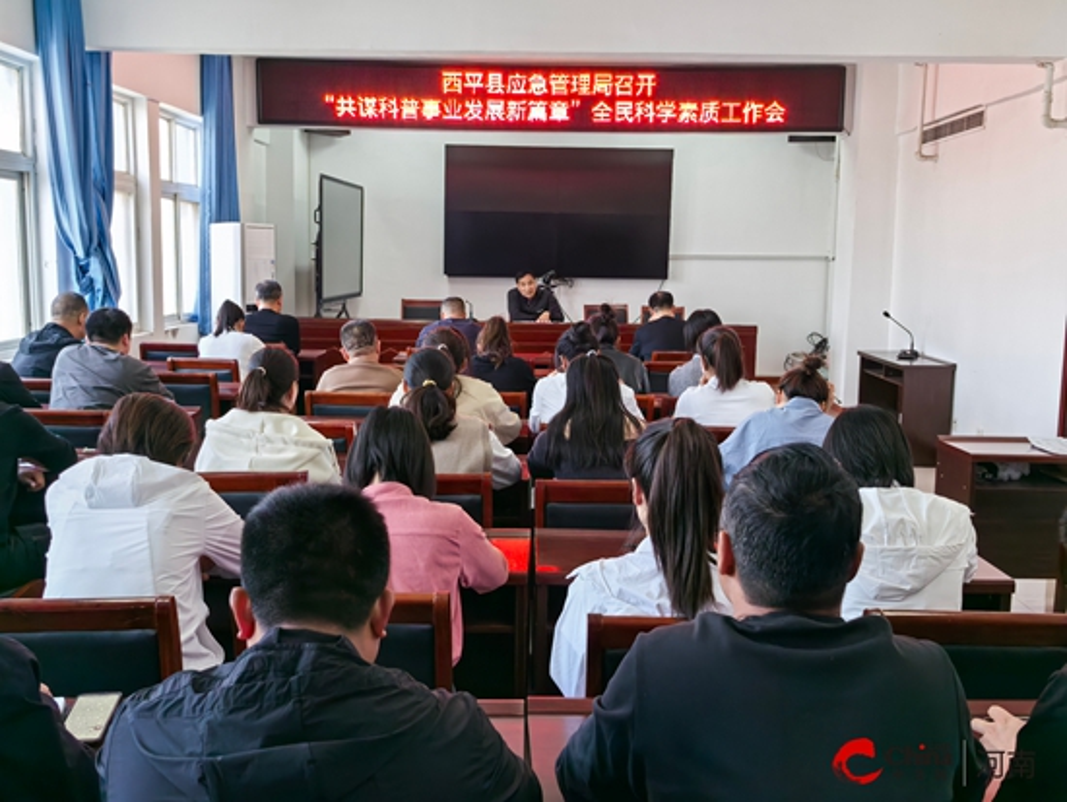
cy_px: 401
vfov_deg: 39.7
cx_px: 534
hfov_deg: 51.3
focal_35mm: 36
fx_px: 1110
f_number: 2
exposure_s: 1/111
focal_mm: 5.75
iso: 50
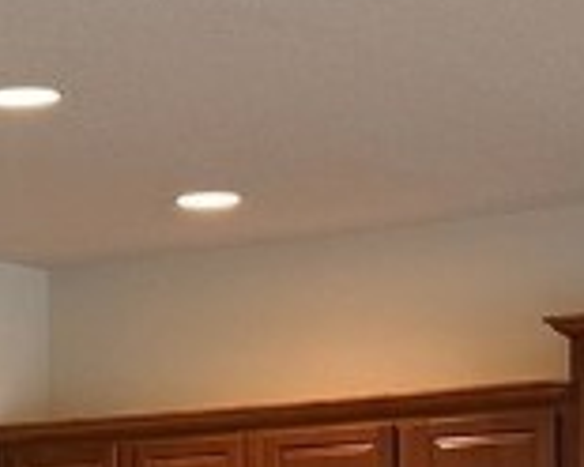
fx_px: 2679
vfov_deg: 9.6
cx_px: -68
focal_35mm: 155
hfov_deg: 12.2
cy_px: 761
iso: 200
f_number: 1.78
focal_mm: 6.76
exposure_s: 1/120
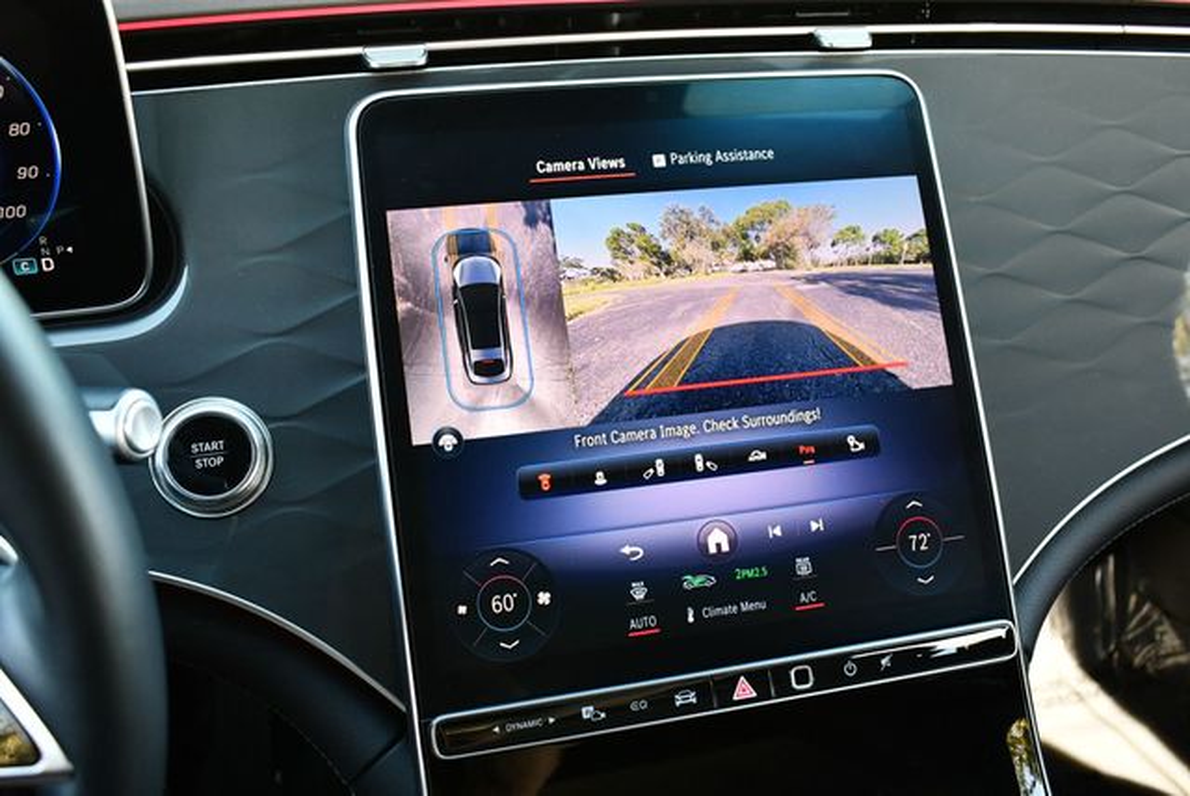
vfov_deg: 36.9
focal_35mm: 36
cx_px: 595
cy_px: 398
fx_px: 1191
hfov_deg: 53.1
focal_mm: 18
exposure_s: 1/200
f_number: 3.5
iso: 800
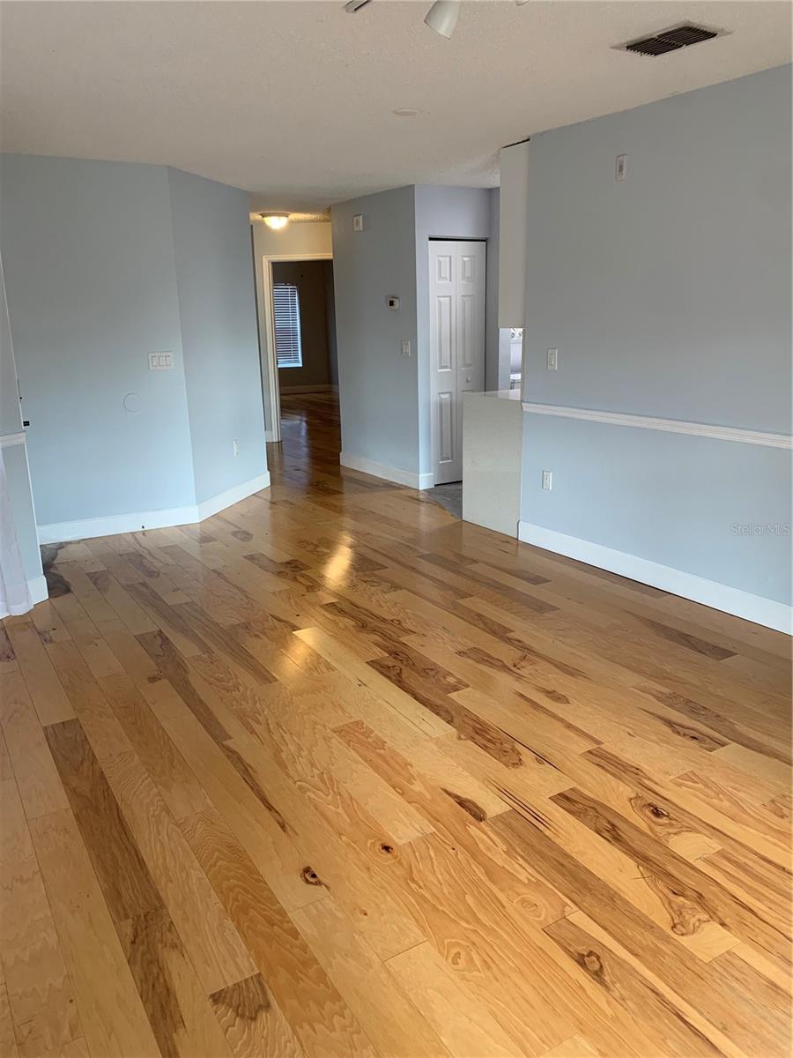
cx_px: 396
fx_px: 794
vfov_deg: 67.3
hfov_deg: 53.1
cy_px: 529
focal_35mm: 26
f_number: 1.8
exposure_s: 1/78
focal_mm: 4.25
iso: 100
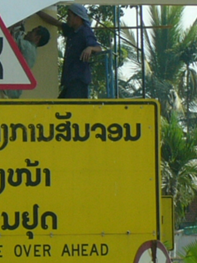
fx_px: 1366
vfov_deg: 11.0
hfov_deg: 8.2
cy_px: 149
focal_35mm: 180
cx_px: -7
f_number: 4.9
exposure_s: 1/320
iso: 50
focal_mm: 17.4
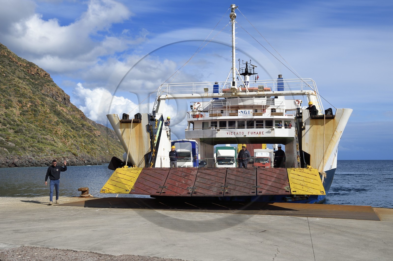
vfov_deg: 35.0
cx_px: 196
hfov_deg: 50.7
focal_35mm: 38
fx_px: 414
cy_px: 130
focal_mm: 38
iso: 200
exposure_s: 1/320
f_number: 16
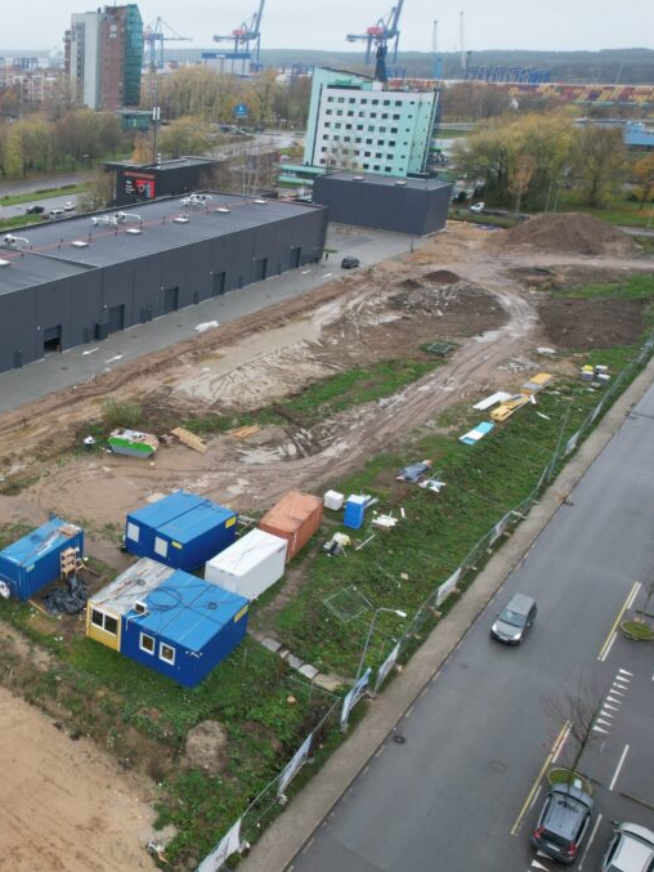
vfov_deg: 56.8
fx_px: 806
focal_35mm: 32
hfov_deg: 40.0
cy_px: 433
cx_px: 35
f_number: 2.8
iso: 150
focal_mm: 8.38
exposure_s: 1/120
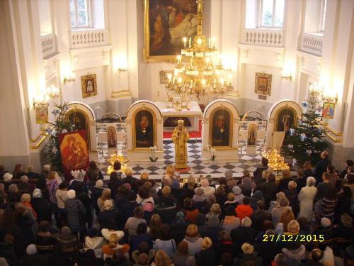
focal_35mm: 38
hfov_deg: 49.0
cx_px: 177
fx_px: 389
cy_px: 133
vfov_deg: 37.7
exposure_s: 1/30
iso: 400
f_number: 2.8
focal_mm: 7.8
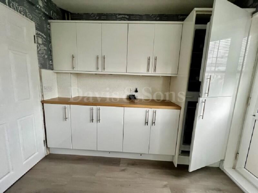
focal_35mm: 13
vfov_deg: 89.9
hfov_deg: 106.2
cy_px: 96
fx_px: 97
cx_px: 129
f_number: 1.8
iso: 400
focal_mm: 1.57
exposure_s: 1/60
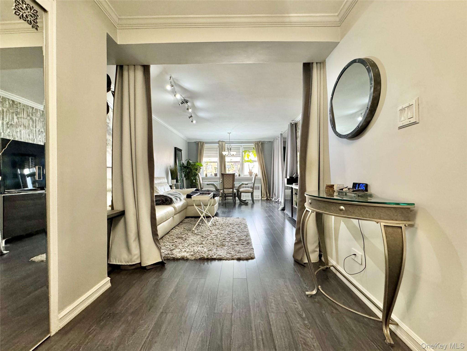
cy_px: 176
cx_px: 234
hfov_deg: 102.1
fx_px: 189
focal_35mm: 14
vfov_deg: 85.7
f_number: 2.2
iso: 320
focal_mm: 2.22
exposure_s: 1/60
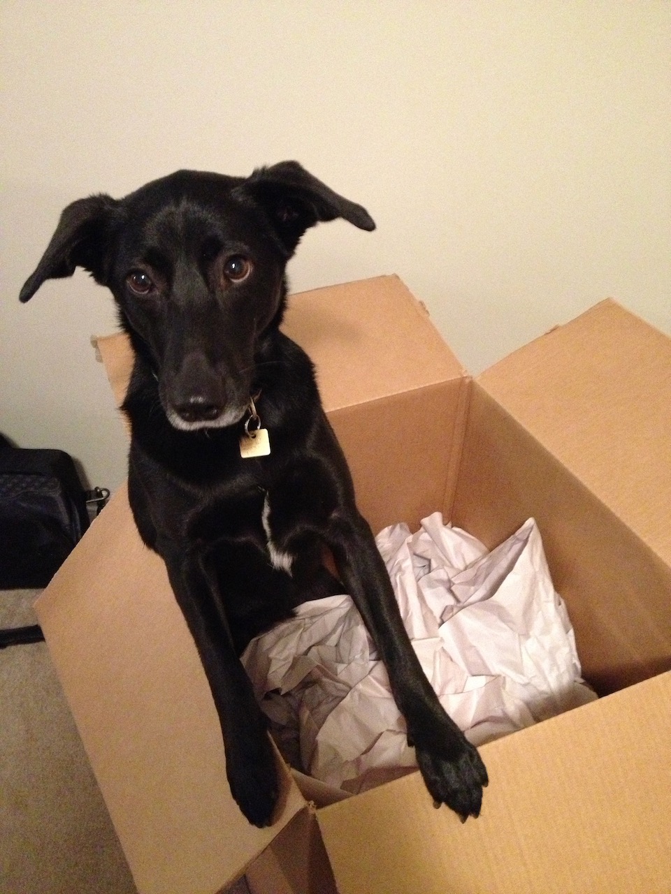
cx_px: 336
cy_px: 447
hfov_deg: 40.7
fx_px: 905
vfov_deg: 52.6
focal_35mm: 35
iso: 800
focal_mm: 4.28
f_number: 2.4
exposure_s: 1/15
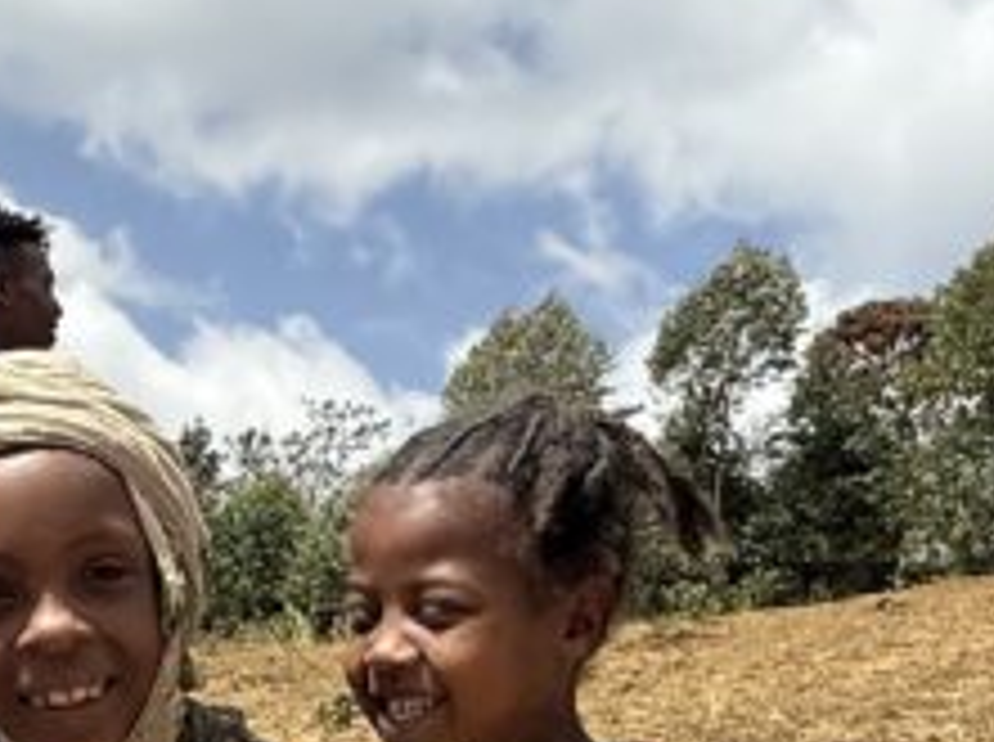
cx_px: 229
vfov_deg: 21.0
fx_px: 1863
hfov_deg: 29.3
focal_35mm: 65
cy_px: 881
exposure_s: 1/1534
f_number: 2.2
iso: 64
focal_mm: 2.22
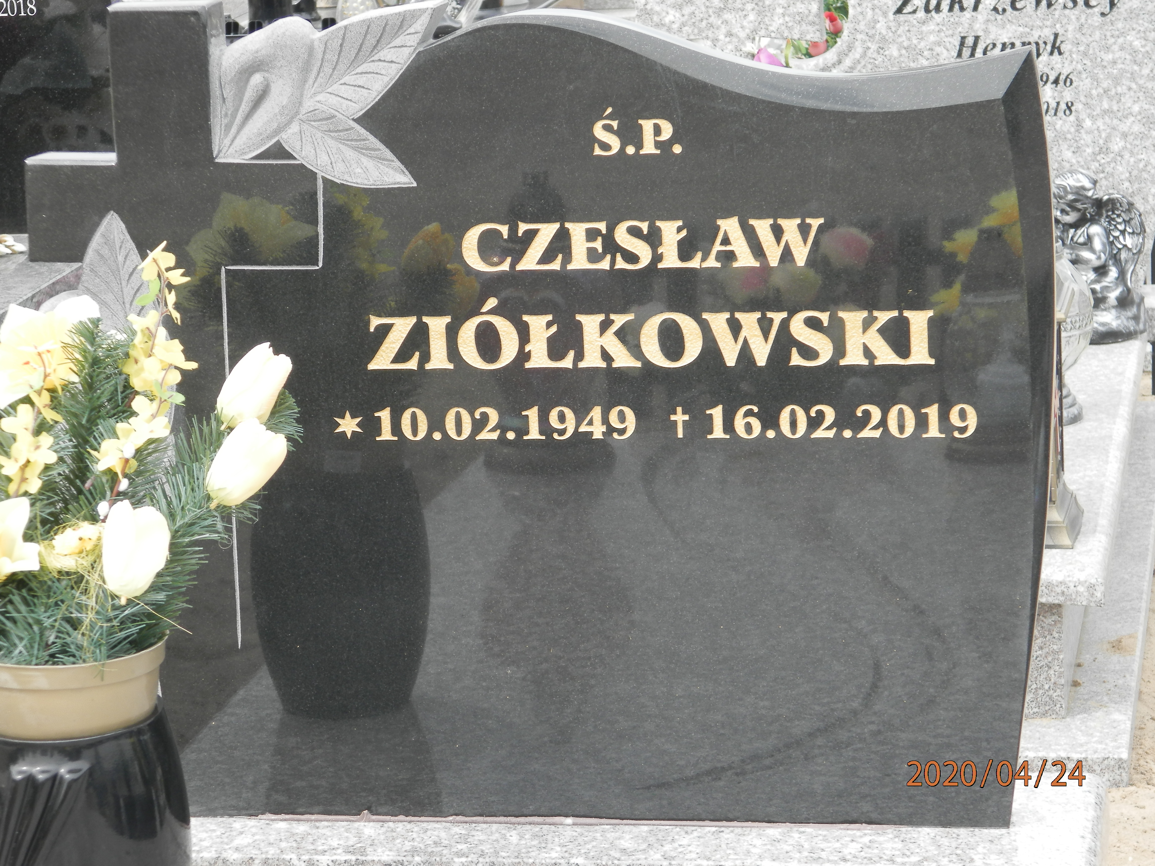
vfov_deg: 14.0
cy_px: 433
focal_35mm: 106
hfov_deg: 18.5
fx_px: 3537
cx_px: 578
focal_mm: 19
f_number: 4.5
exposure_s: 1/160
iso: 80
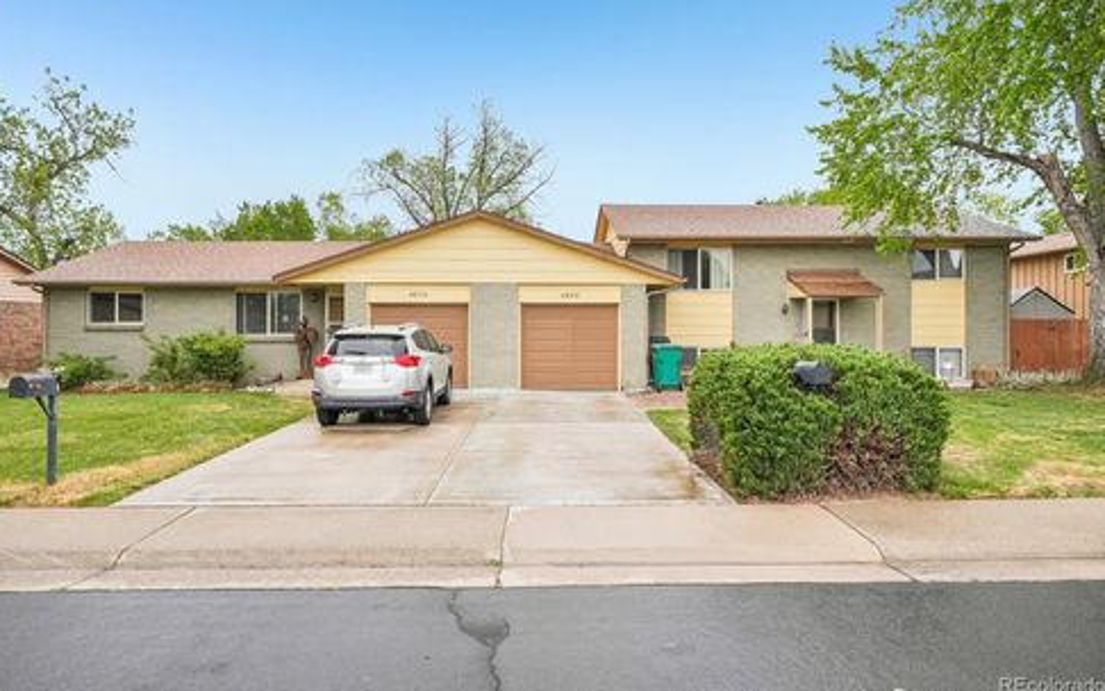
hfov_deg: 77.3
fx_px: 691
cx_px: 546
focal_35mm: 23
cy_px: 322
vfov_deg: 53.1
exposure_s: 1/1000
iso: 800
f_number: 8
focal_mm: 14.6
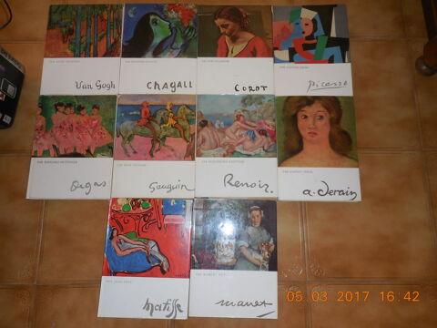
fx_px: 316
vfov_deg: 54.9
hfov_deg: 69.4
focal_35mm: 25
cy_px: 164
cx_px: 218
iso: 125
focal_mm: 4.5
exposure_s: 1/25
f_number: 3.7
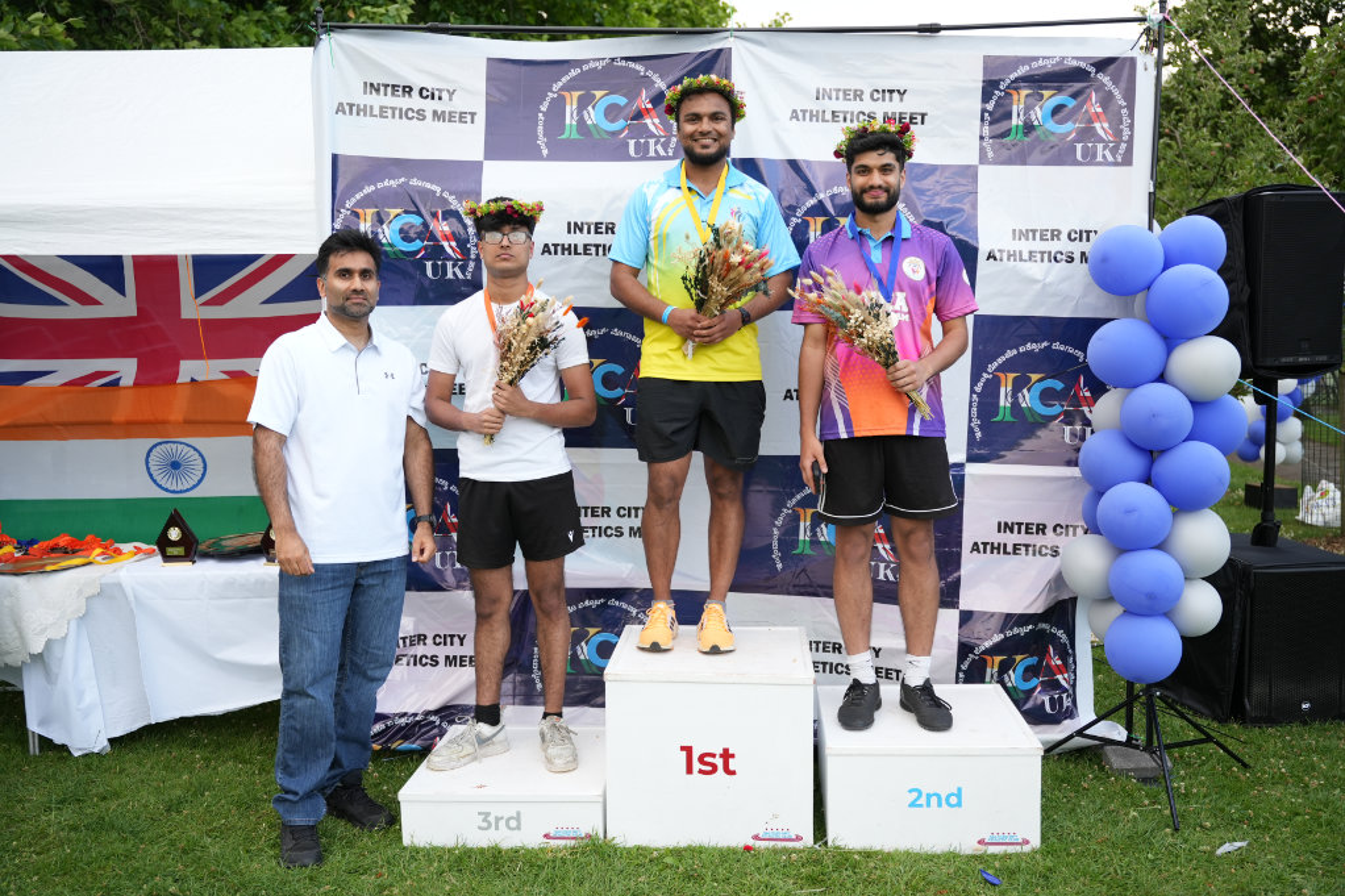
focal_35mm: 32
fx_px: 1184
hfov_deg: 59.2
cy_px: 448
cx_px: 672
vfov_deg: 41.5
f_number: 2.8
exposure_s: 1/400
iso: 250
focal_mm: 31.7
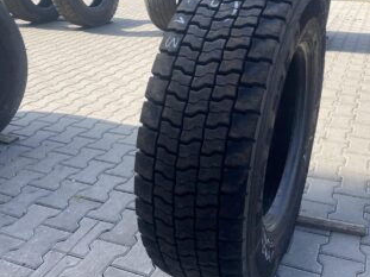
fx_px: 385
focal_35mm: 36
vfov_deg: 39.6
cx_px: 237
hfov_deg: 50.7
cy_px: 121
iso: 32
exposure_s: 1/582
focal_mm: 4.25
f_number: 1.8
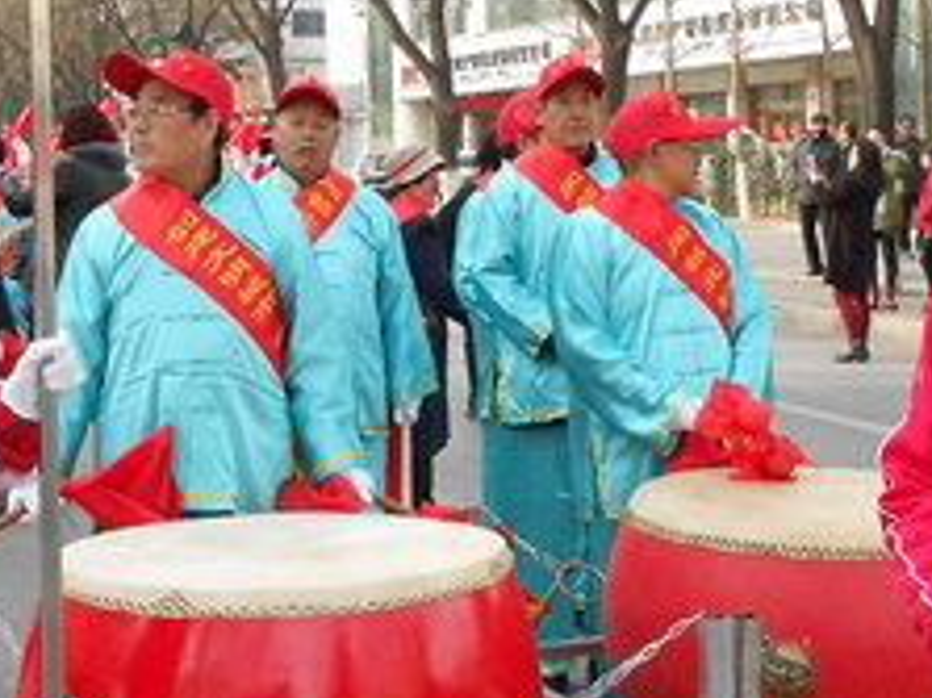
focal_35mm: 70
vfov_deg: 20.6
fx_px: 1884
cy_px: 96
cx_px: 435
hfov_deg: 27.8
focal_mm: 4.6
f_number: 3.2
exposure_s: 1/800
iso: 400
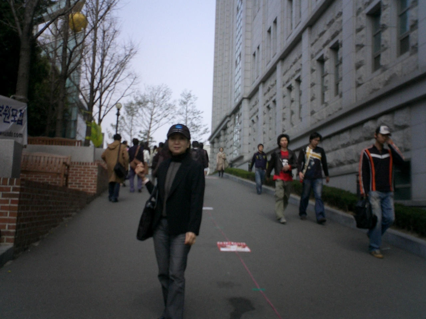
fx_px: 455
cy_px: 160
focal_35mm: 37
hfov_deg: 50.1
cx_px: 213
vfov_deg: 38.7
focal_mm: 5.6
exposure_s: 1/1000
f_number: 3.5
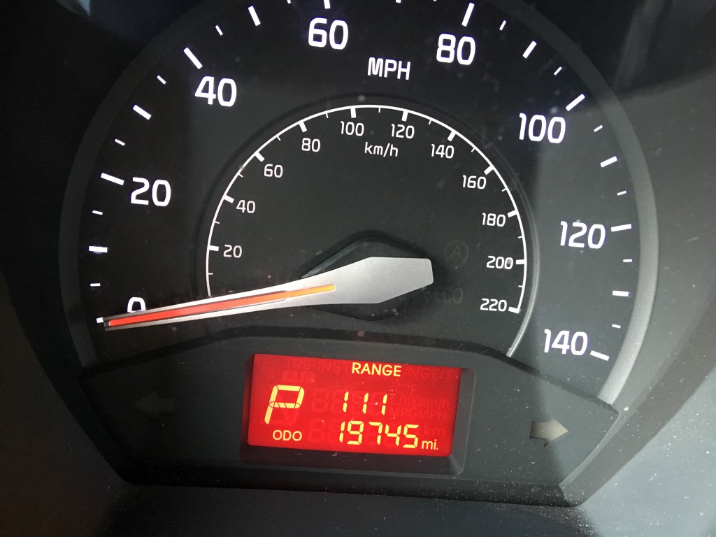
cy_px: 268
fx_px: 600
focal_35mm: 29
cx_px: 358
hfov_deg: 61.7
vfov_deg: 48.2
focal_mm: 4.15
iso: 200
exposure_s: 1/30
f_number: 2.2
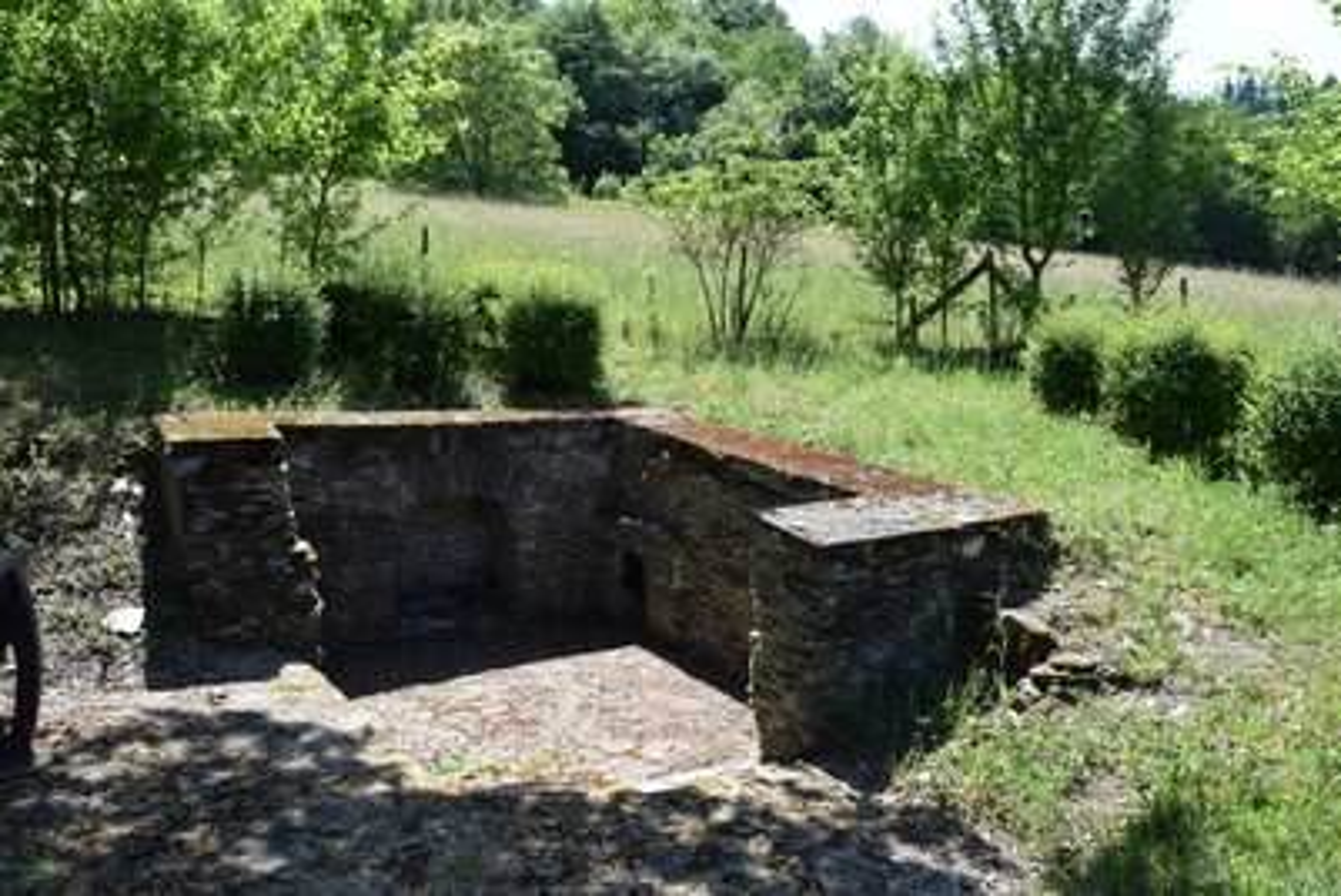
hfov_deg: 67.3
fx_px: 1006
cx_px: 670
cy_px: 448
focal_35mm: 27
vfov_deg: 48.0
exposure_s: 1/250
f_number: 8
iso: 220
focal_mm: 18
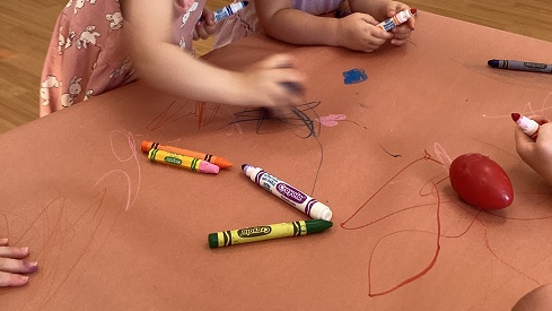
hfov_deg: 44.6
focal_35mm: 46
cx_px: 281
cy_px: 45
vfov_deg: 25.3
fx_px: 673
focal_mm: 3.3
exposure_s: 1/50
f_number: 2.4
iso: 80
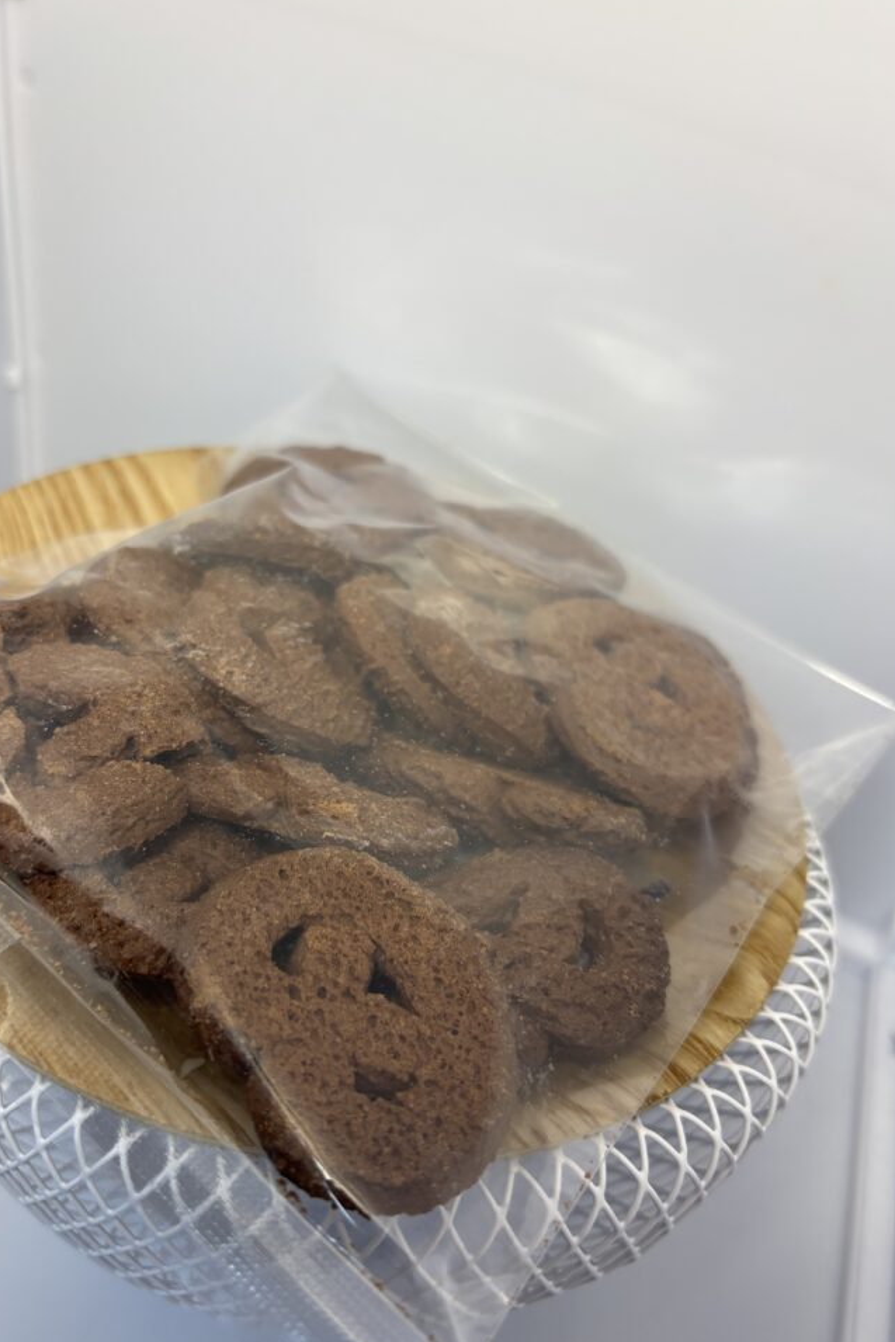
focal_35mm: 29
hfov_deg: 44.8
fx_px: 1081
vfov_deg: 63.6
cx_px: 368
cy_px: 705
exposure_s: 1/121
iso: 100
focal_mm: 5.96
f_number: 1.6
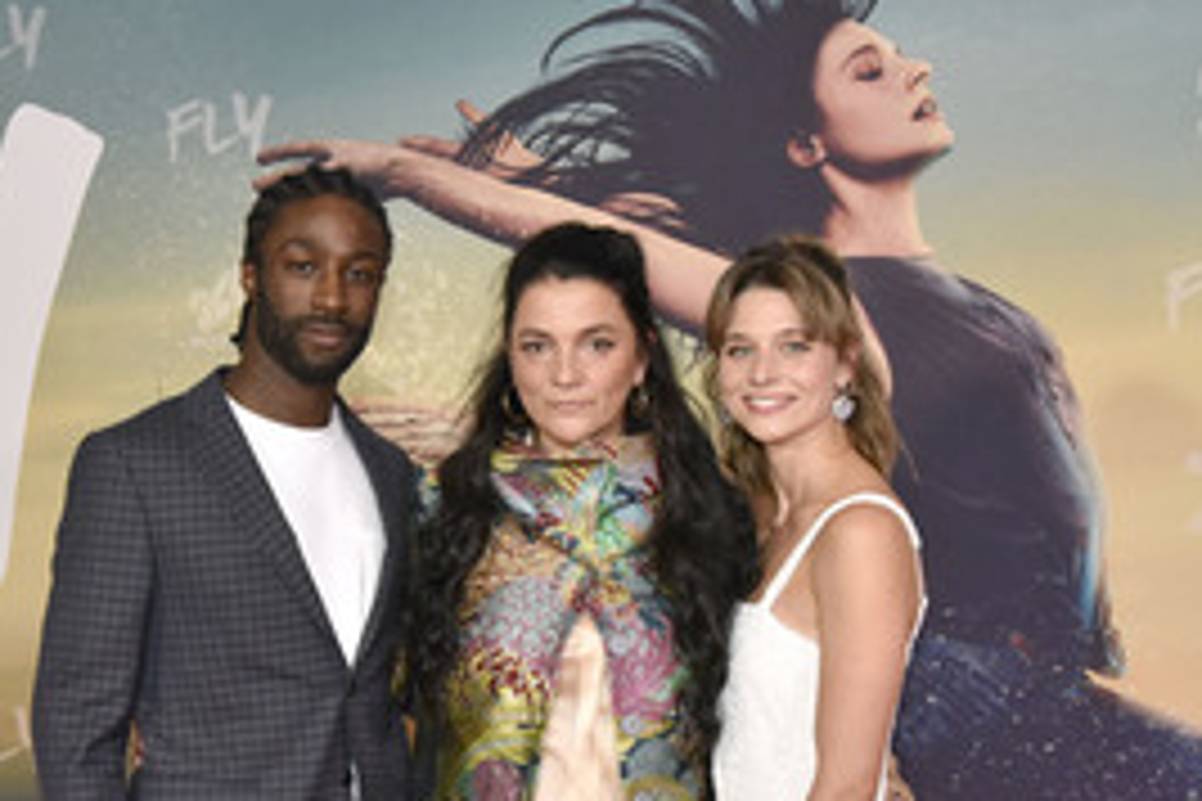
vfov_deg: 24.6
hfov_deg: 35.5
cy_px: 657
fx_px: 1803
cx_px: 209
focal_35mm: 54
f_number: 8
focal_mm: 32
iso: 4000
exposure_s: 1/250
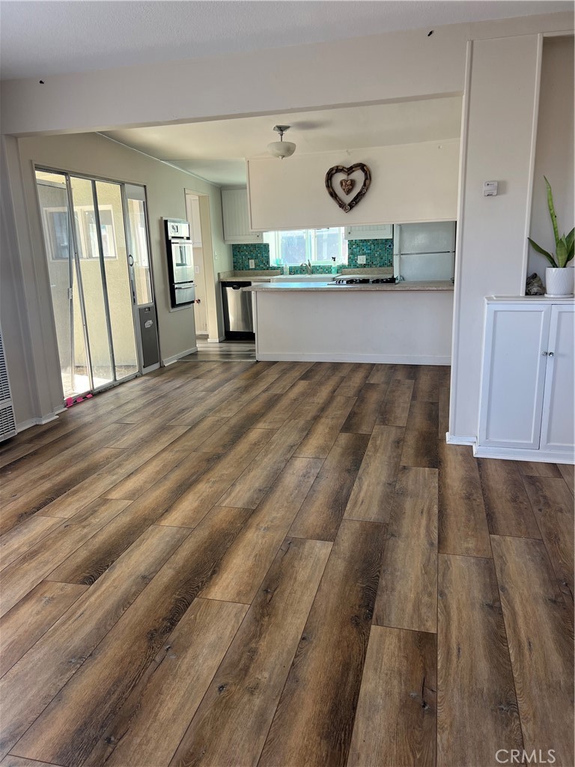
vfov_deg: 67.3
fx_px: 576
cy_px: 384
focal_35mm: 26
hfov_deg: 53.1
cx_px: 288
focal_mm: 5.7
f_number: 1.5
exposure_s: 1/121
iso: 50
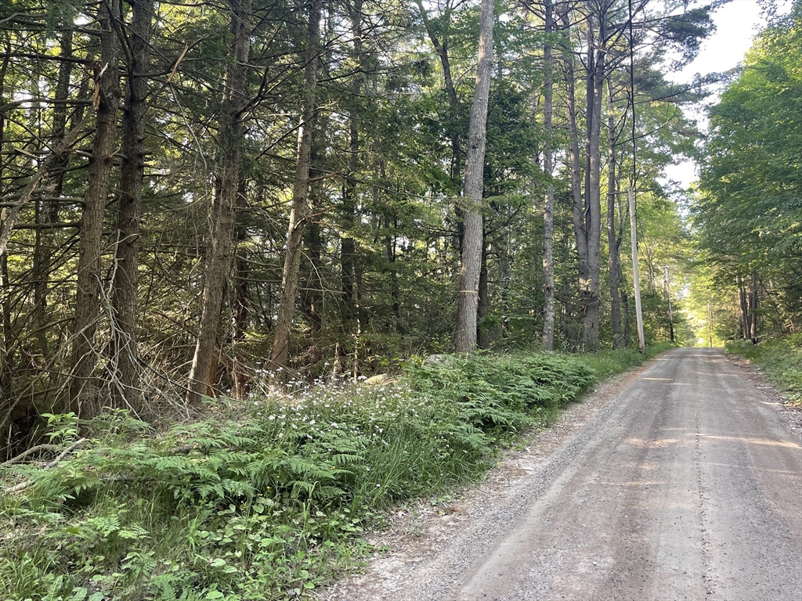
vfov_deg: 54.9
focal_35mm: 25
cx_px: 401
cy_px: 300
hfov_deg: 69.4
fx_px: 579
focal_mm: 5.1
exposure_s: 1/101
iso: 125
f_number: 1.6
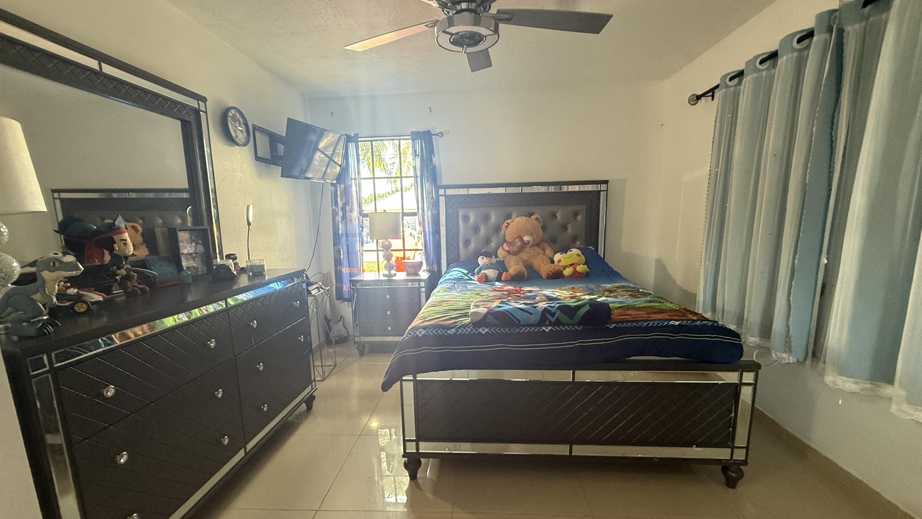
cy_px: 286
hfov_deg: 99.4
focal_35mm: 16
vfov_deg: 66.9
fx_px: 391
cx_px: 462
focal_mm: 2.22
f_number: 2.2
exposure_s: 1/120
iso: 640
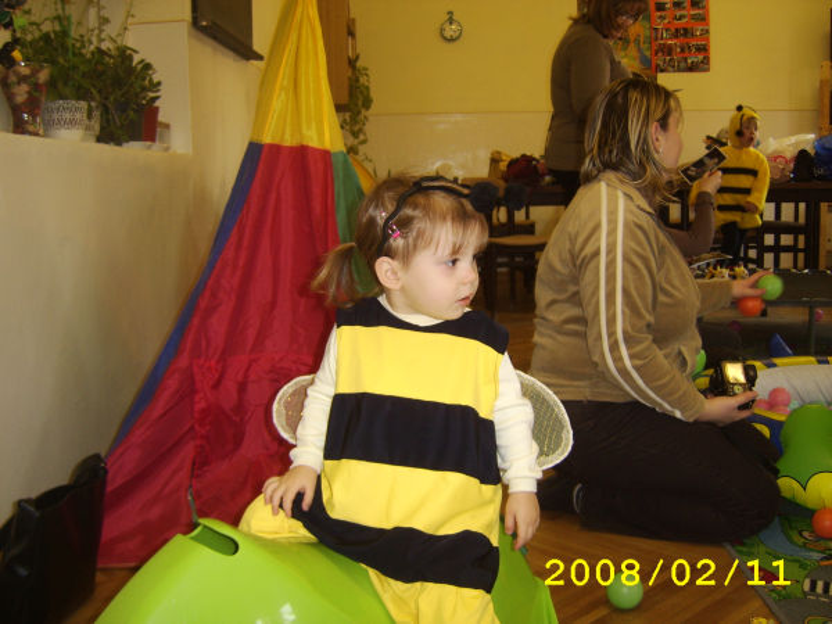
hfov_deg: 58.4
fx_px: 745
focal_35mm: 31
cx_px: 416
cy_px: 312
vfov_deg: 45.4
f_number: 2.7
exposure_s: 1/30
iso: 141
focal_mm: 8.13
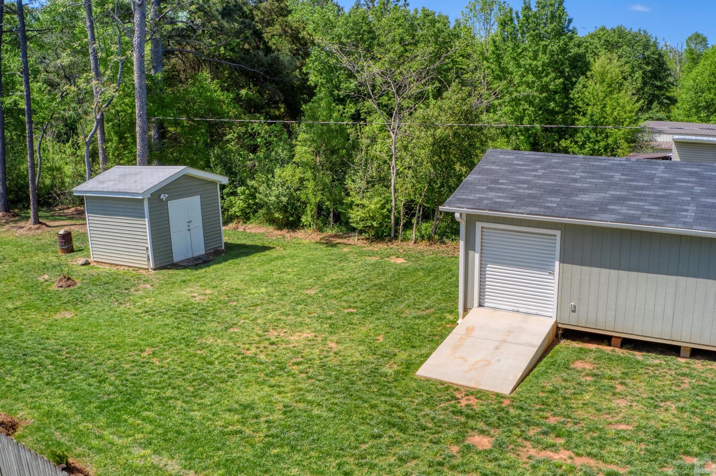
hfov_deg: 57.0
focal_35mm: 33
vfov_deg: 39.9
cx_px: 408
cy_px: 255
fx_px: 656
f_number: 5.6
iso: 100
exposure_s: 1/320
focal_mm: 10.26
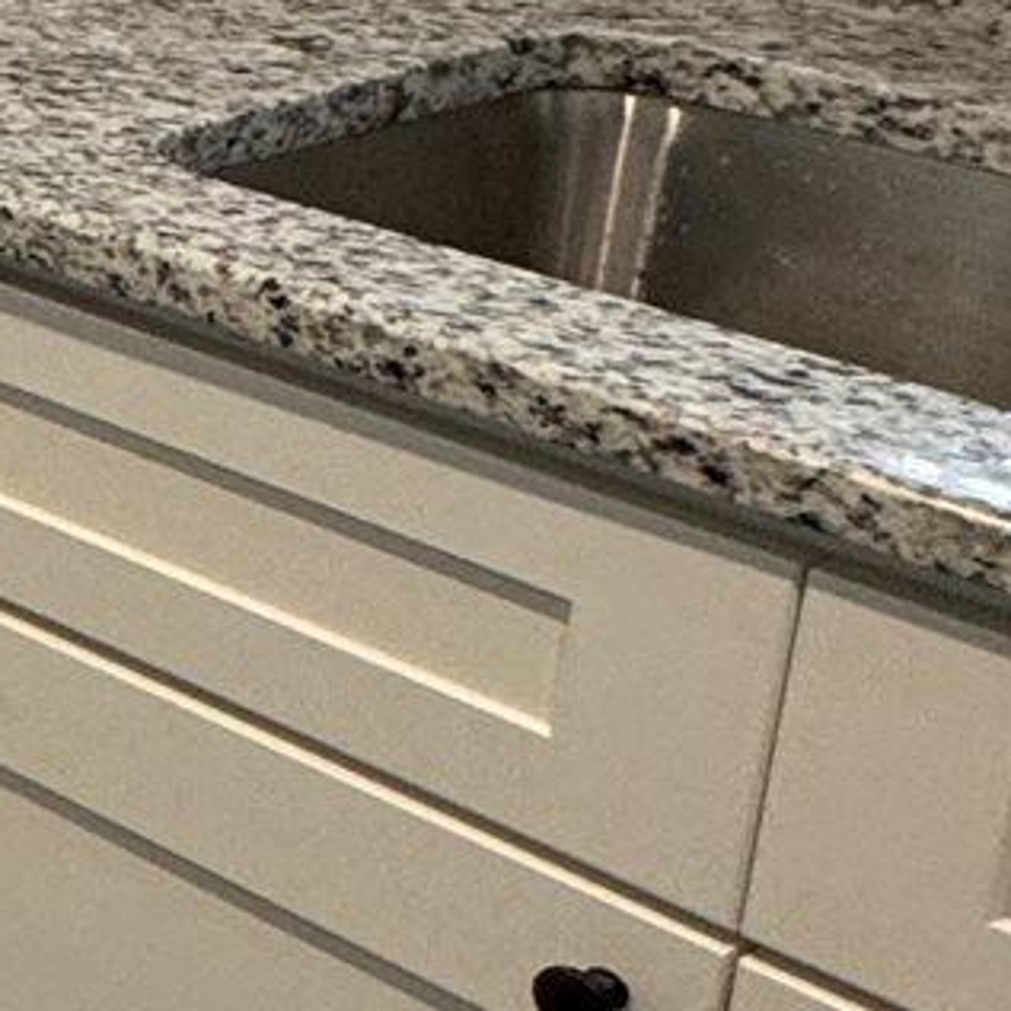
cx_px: -1588
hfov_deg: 13.0
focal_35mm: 90
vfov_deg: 18.6
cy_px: -61
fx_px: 2974
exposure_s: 1/120
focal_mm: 2.22
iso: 160
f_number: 2.2
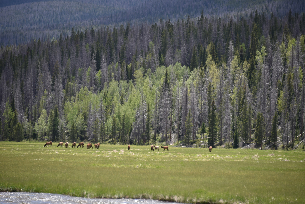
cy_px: 102
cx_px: 152
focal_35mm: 210
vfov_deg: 6.5
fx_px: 1779
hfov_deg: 9.8
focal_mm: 210
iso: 140
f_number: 5.6
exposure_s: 1/500
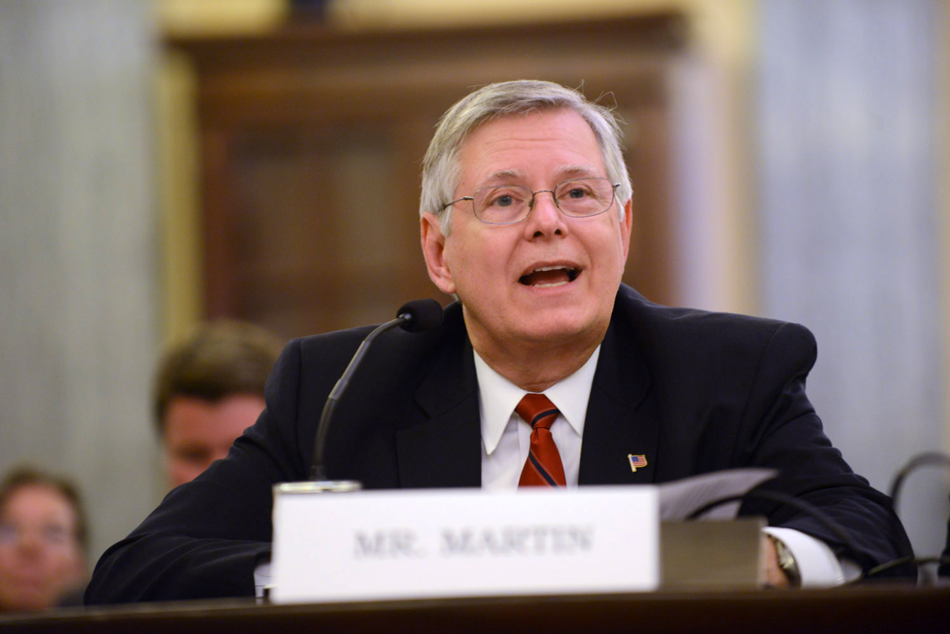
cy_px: 317
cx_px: 475
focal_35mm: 200
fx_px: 5280
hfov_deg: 10.3
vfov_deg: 6.9
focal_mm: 200
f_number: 3.5
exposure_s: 1/160
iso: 1600
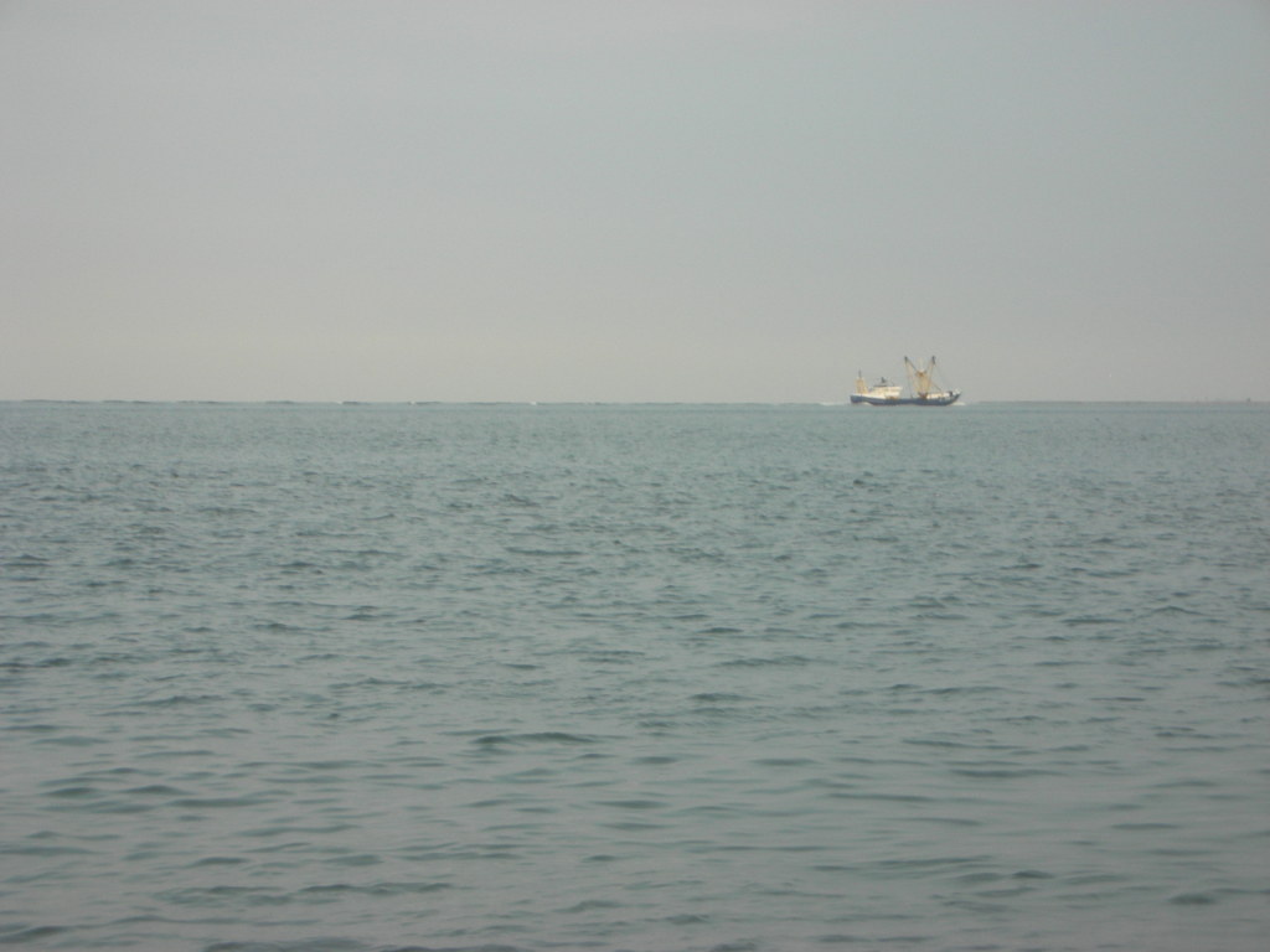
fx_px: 3852
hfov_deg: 18.7
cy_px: 476
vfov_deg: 14.1
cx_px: 635
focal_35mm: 105
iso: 66
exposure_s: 1/60.3
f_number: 5.4
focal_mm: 17.4
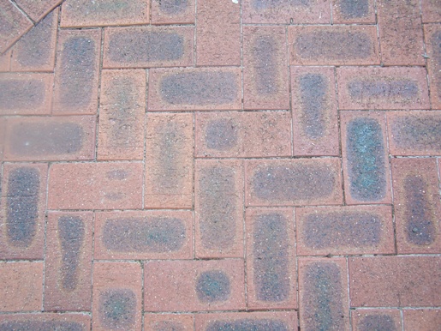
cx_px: 220
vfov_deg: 37.7
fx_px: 484
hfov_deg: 49.0
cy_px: 166
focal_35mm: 38
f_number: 2.8
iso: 80
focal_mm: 6.3
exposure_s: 1/80
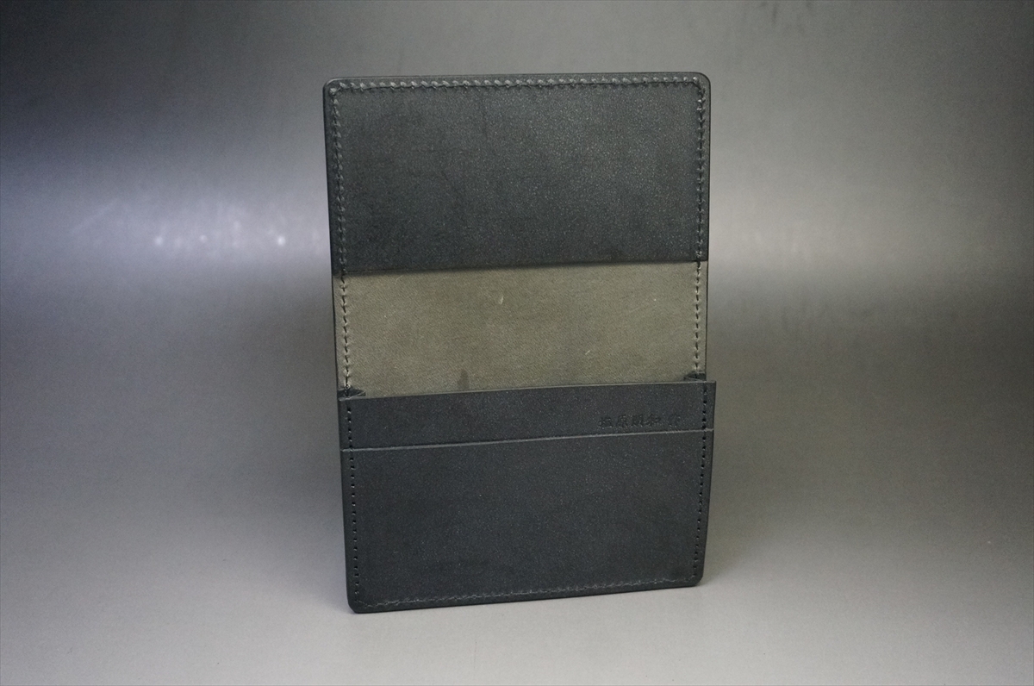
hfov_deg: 49.6
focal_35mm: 39
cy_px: 343
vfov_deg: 34.1
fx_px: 1118
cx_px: 517
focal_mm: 26
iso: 3200
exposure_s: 1/160
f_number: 4.5
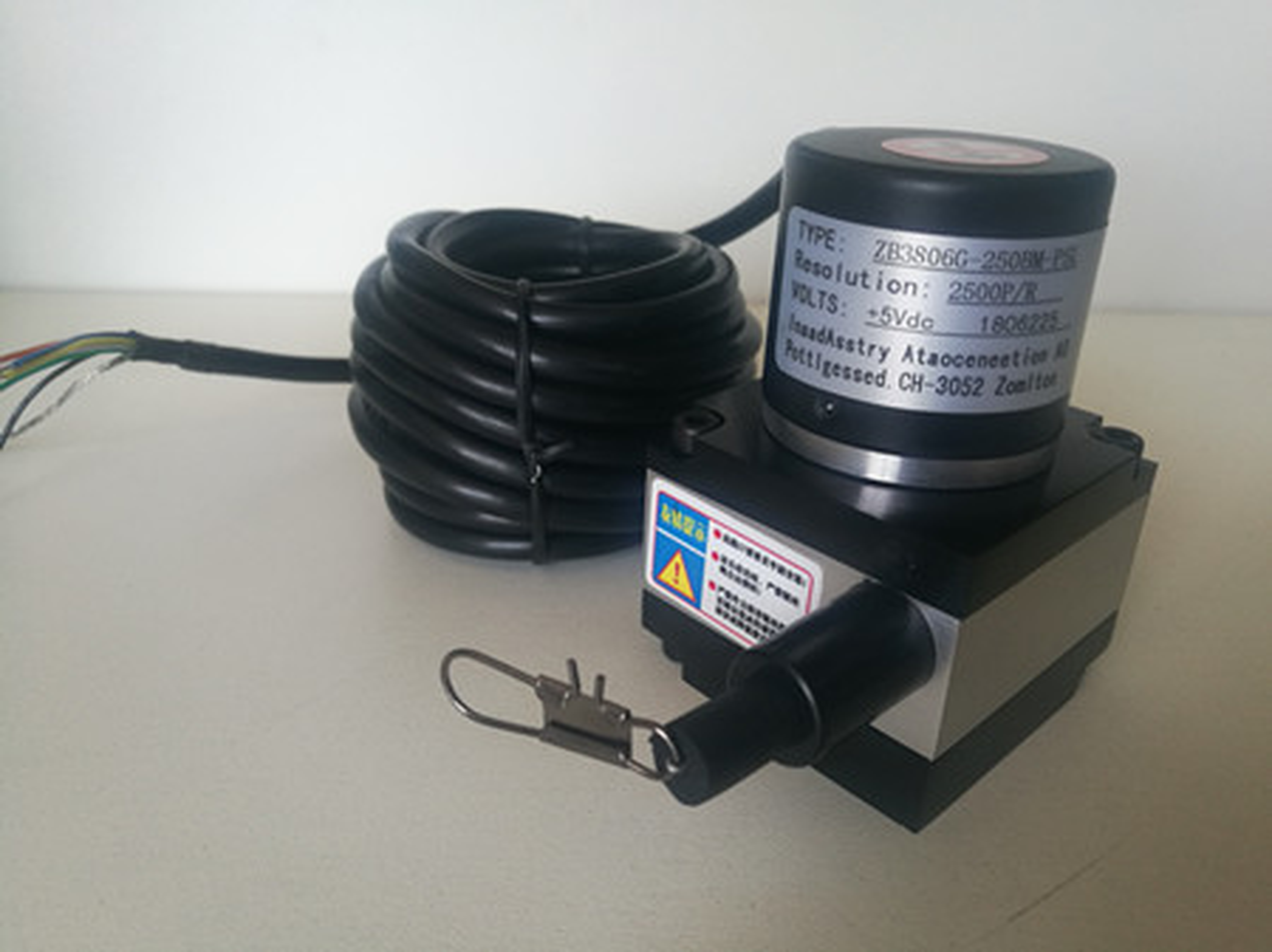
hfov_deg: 65.4
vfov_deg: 51.3
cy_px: 476
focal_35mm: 27
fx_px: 992
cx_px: 636
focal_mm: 4.5
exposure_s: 1/50
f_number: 2.2
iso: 100
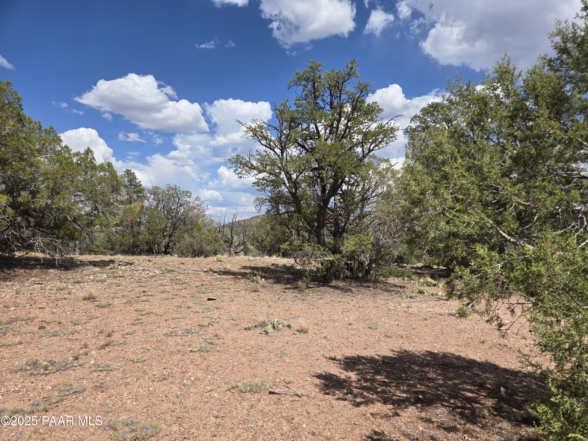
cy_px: 220
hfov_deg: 73.9
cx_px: 294
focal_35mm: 23
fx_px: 391
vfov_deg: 58.9
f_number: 1.8
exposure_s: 1/2308
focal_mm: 5.4
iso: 25
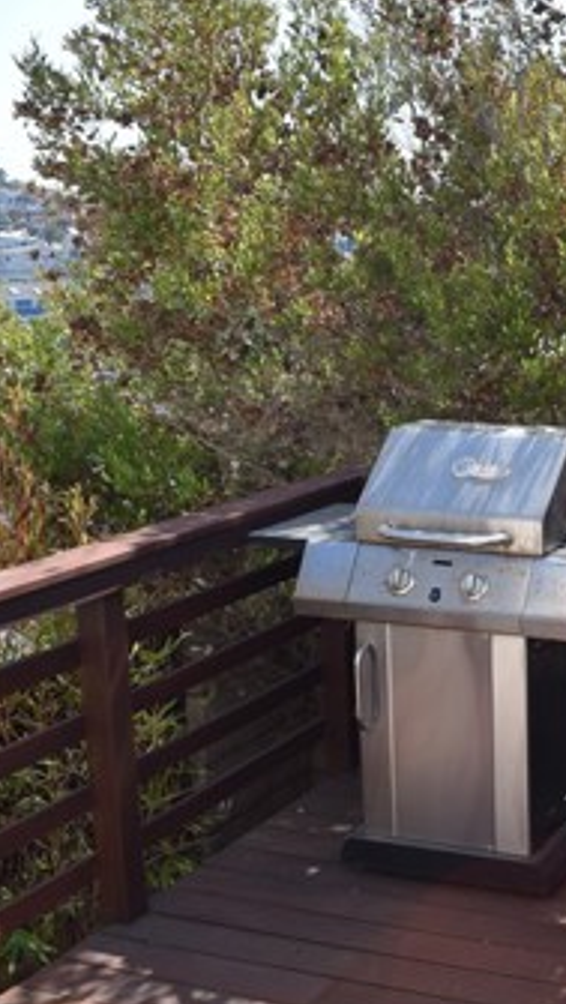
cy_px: 517
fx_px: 1438
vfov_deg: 38.5
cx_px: 704
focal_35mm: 54
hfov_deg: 20.6
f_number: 8
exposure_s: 1/320
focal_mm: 18
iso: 200
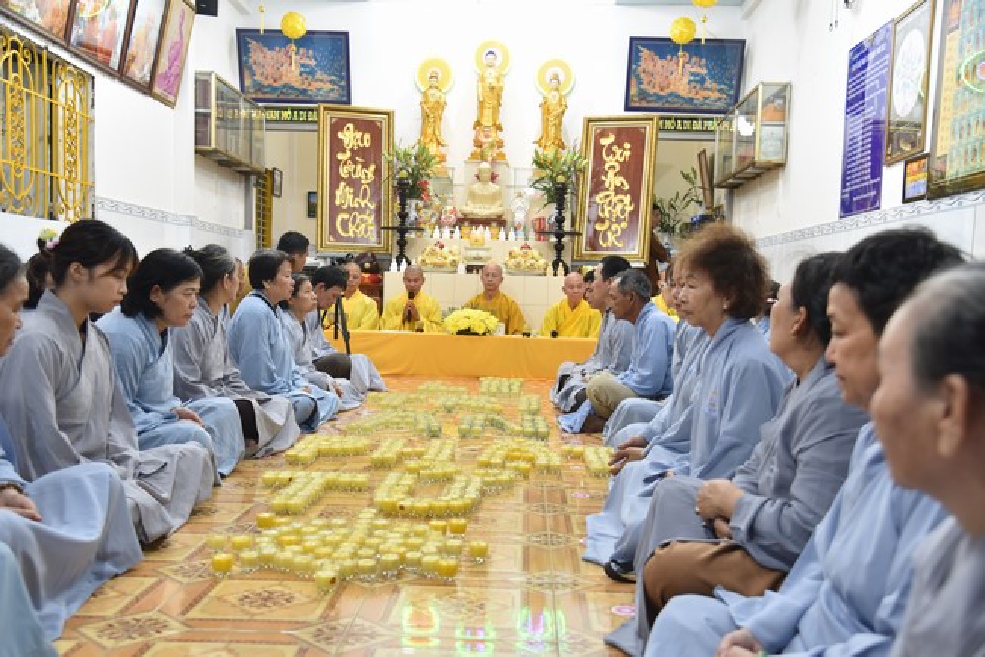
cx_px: 492
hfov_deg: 50.7
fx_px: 1040
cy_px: 328
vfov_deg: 35.1
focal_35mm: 38
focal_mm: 38
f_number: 4
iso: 900
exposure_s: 1/60
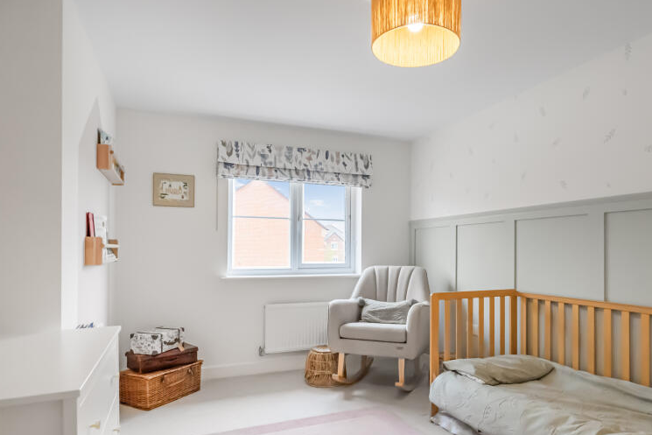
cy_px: 254
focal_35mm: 22
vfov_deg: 56.9
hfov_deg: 78.5
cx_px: 345
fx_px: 398
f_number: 7.1
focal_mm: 16
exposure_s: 1/200
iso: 2000
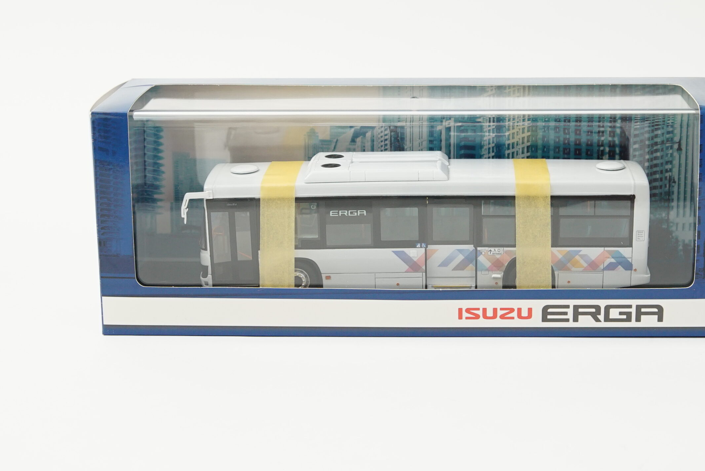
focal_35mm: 72
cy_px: 208
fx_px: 1411
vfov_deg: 18.9
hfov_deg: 28.0
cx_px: 410
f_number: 5.6
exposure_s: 1/40
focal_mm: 40
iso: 1000
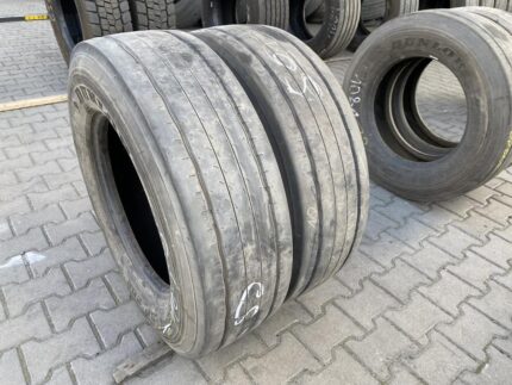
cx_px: 256
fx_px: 385
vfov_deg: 53.1
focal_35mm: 26
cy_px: 192
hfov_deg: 67.3
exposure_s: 1/161
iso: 32
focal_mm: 4.25
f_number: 1.8
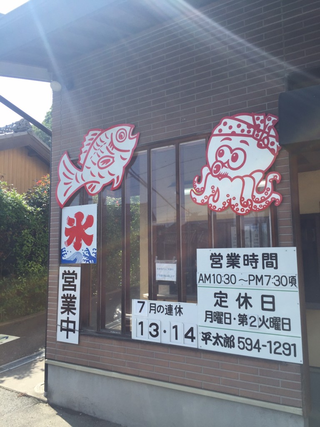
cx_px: 160
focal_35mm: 29
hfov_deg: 48.2
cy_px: 214
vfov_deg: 61.7
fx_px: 357
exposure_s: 1/898
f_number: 2.2
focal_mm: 4.15
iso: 32
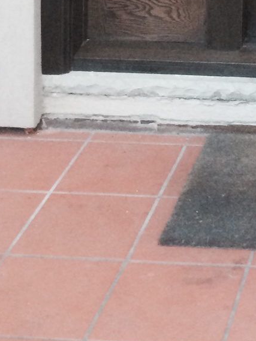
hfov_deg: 13.0
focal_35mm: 108
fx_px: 1065
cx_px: 388
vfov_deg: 16.0
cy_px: -230
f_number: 2.2
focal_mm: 4.12
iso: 100
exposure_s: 1/30
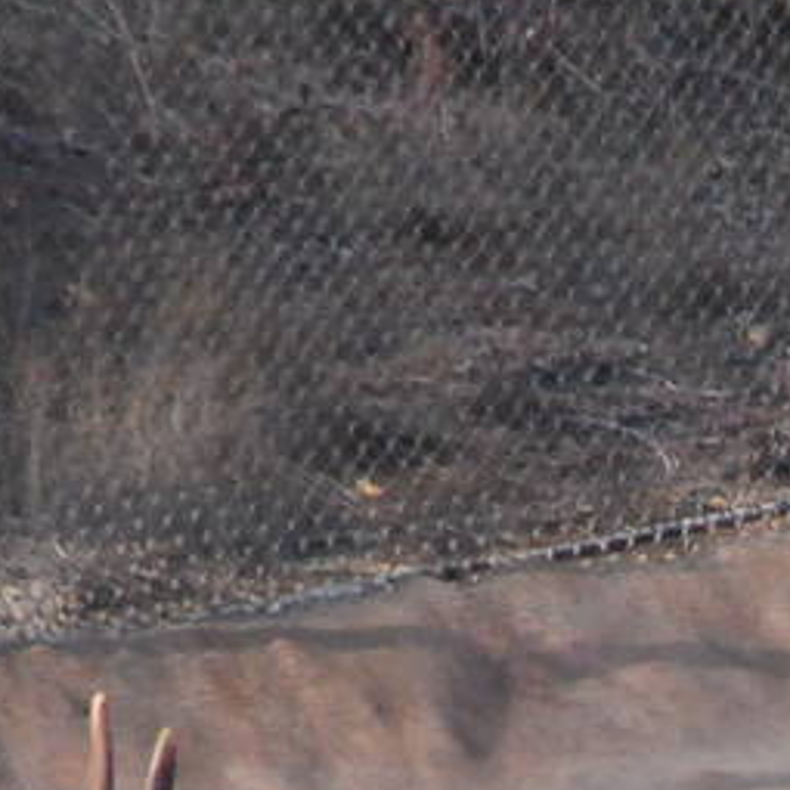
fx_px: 41415
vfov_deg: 1.1
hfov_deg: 1.1
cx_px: 874
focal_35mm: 1604
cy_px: 1098
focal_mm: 200
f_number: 6.3
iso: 1250
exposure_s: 1/1600
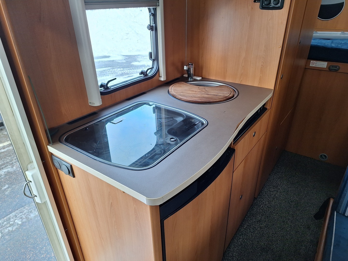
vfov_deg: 58.9
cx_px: 174
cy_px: 130
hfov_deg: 73.9
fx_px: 231
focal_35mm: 23
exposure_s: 1/100
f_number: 1.8
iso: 64
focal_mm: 5.54
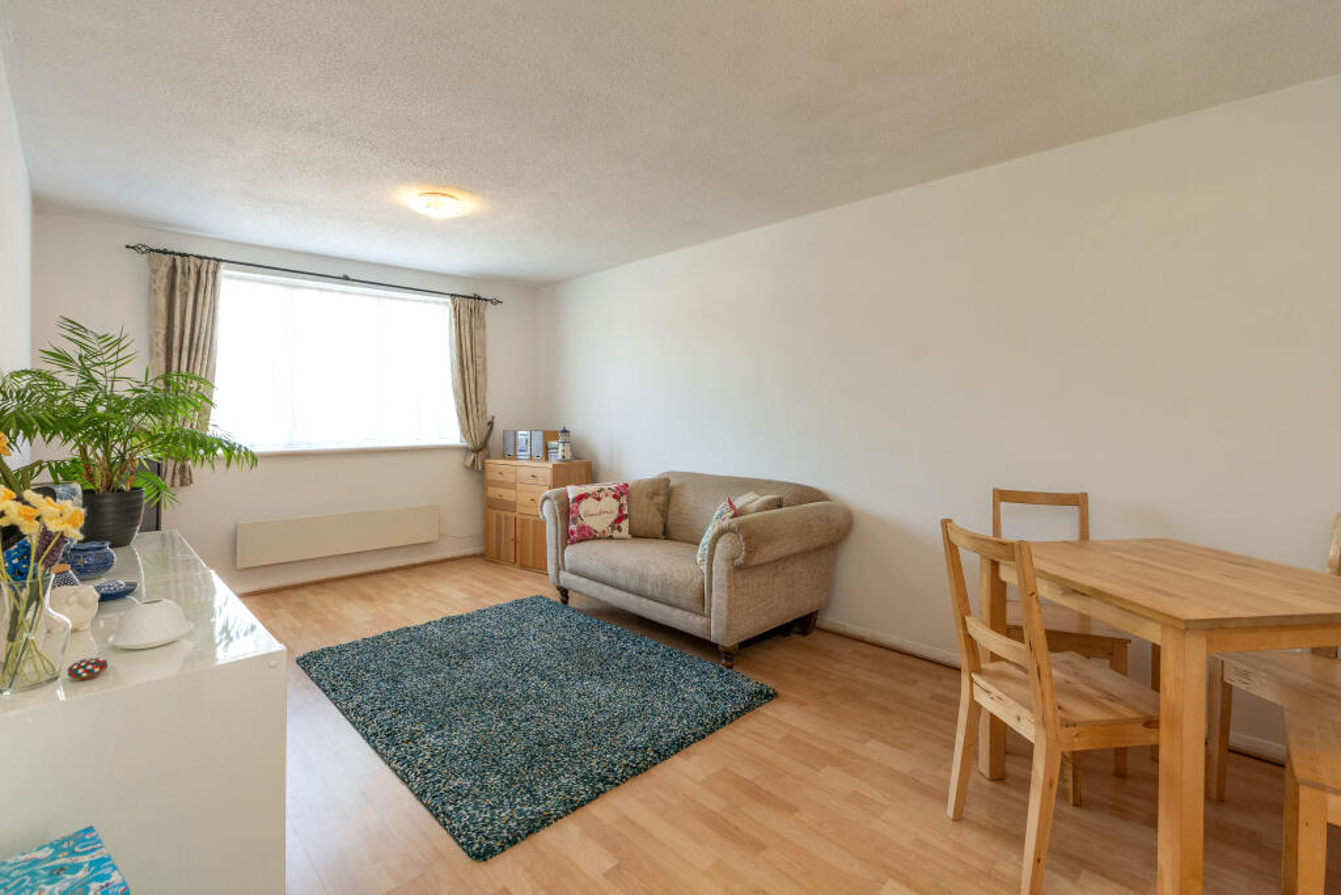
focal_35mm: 16
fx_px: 596
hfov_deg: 96.7
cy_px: 448
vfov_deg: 73.8
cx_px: 670
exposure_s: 1/10
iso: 320
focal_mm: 16
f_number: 8
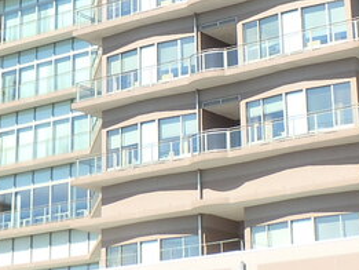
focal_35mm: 124
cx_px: 175
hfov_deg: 15.9
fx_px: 1287
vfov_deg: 11.8
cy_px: -17
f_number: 4.9
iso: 125
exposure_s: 1/400
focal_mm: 6
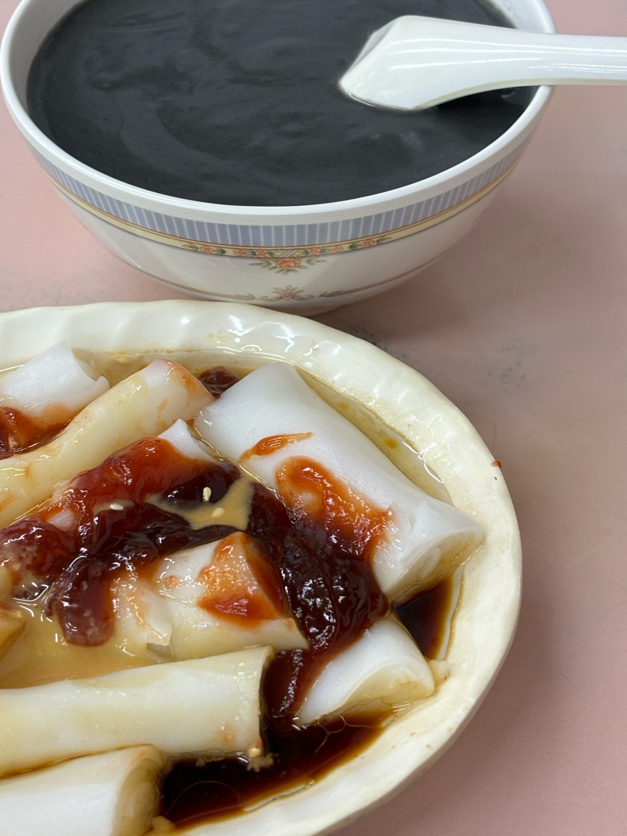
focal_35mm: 65
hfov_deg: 22.5
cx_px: 243
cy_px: 322
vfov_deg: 29.7
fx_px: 1570
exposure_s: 1/50
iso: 64
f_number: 1.6
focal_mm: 5.96
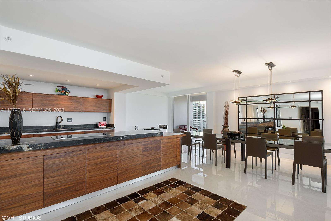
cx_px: 166
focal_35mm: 17
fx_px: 156
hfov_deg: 93.3
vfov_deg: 70.5
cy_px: 110
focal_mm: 17
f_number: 8
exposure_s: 1/30
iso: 250
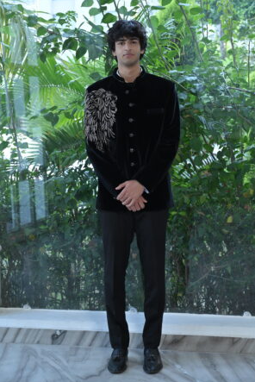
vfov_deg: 29.6
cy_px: 193
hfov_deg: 20.0
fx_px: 721
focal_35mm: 68
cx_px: 128
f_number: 6.3
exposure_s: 1/125
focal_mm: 67
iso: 800
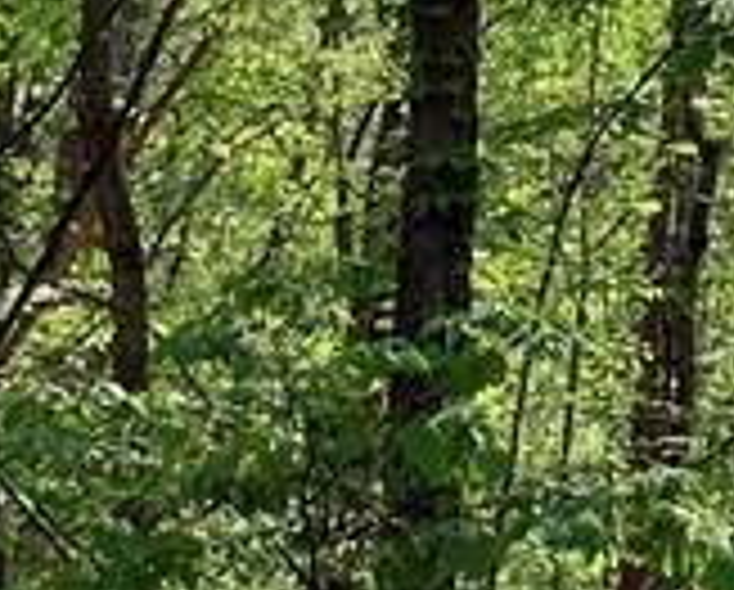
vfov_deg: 9.6
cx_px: 739
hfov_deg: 12.0
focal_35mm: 159
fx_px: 3460
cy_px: -113
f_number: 1.8
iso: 25
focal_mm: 4.25
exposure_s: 1/497
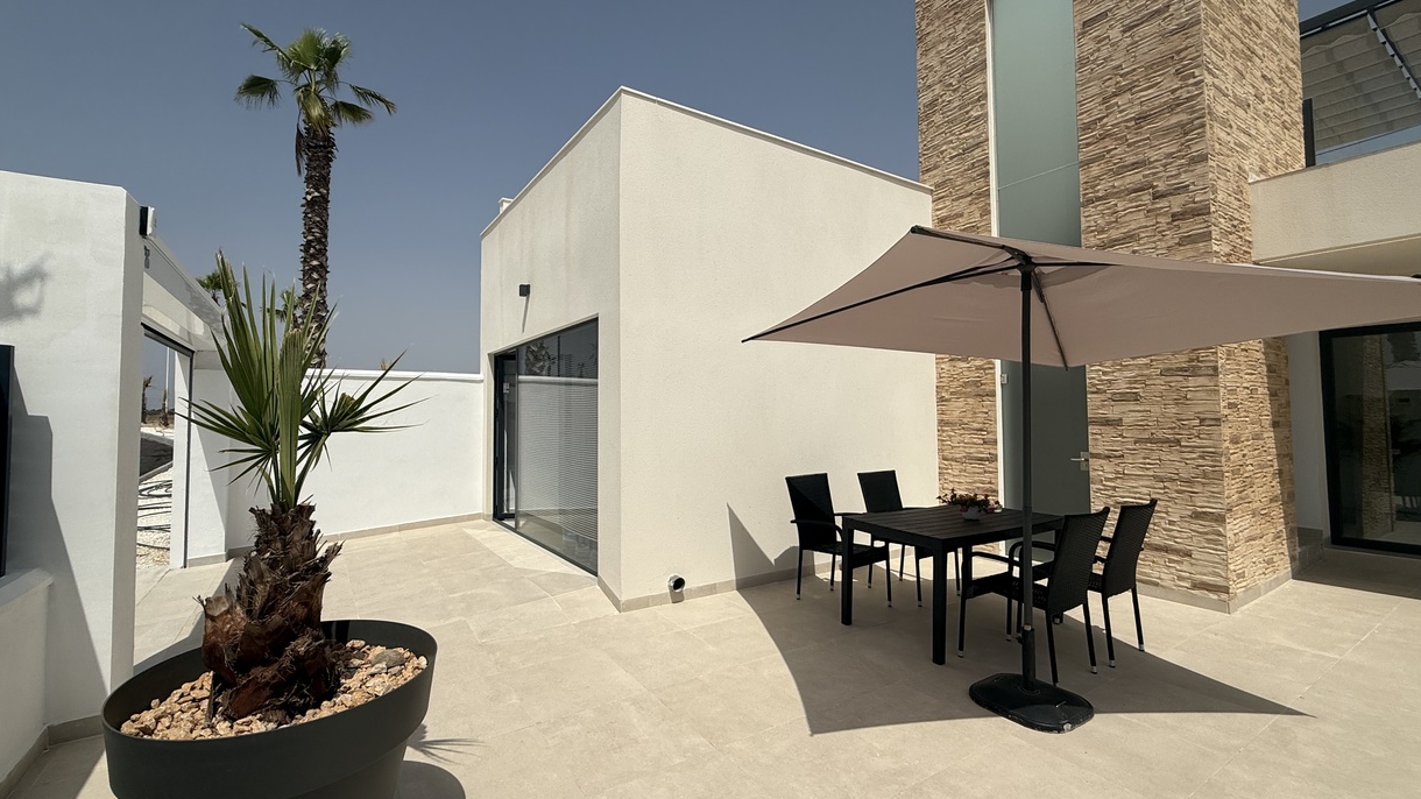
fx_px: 603
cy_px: 391
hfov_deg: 99.3
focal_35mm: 16
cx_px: 684
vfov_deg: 67.1
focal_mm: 2.22
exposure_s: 1/6173
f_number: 2.2
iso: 40
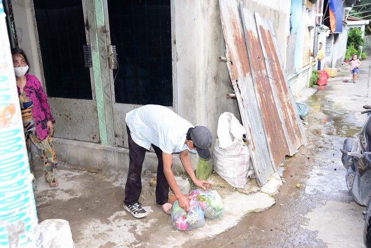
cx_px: 186
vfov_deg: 41.2
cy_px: 124
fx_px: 330
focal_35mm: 32
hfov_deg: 58.7
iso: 320
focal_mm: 32
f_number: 5.6
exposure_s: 1/125
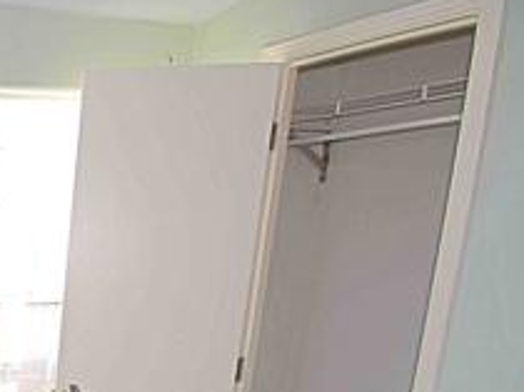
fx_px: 665
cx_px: -210
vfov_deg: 29.8
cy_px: 423
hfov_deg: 30.3
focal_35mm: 44
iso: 200
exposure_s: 1/125
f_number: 5.6
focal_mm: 10
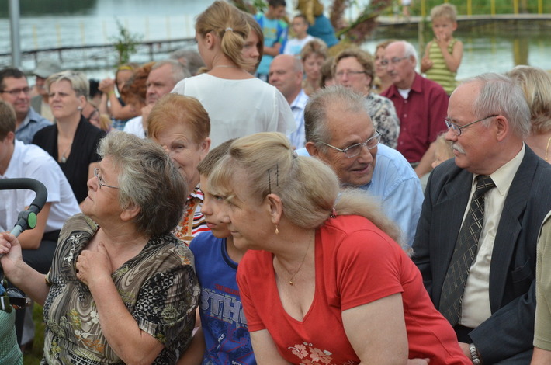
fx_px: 1878
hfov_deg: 16.7
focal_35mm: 123
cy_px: 182
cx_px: 276
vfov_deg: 11.1
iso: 1000
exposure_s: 1/640
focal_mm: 82
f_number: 6.3
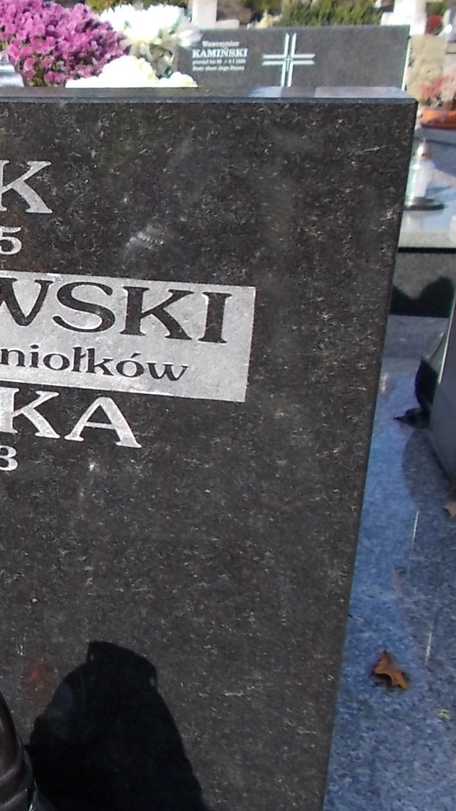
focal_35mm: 47
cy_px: 351
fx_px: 1011
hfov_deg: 22.1
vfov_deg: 43.6
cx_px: -181
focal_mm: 4.6
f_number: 3.2
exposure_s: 1/400
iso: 80
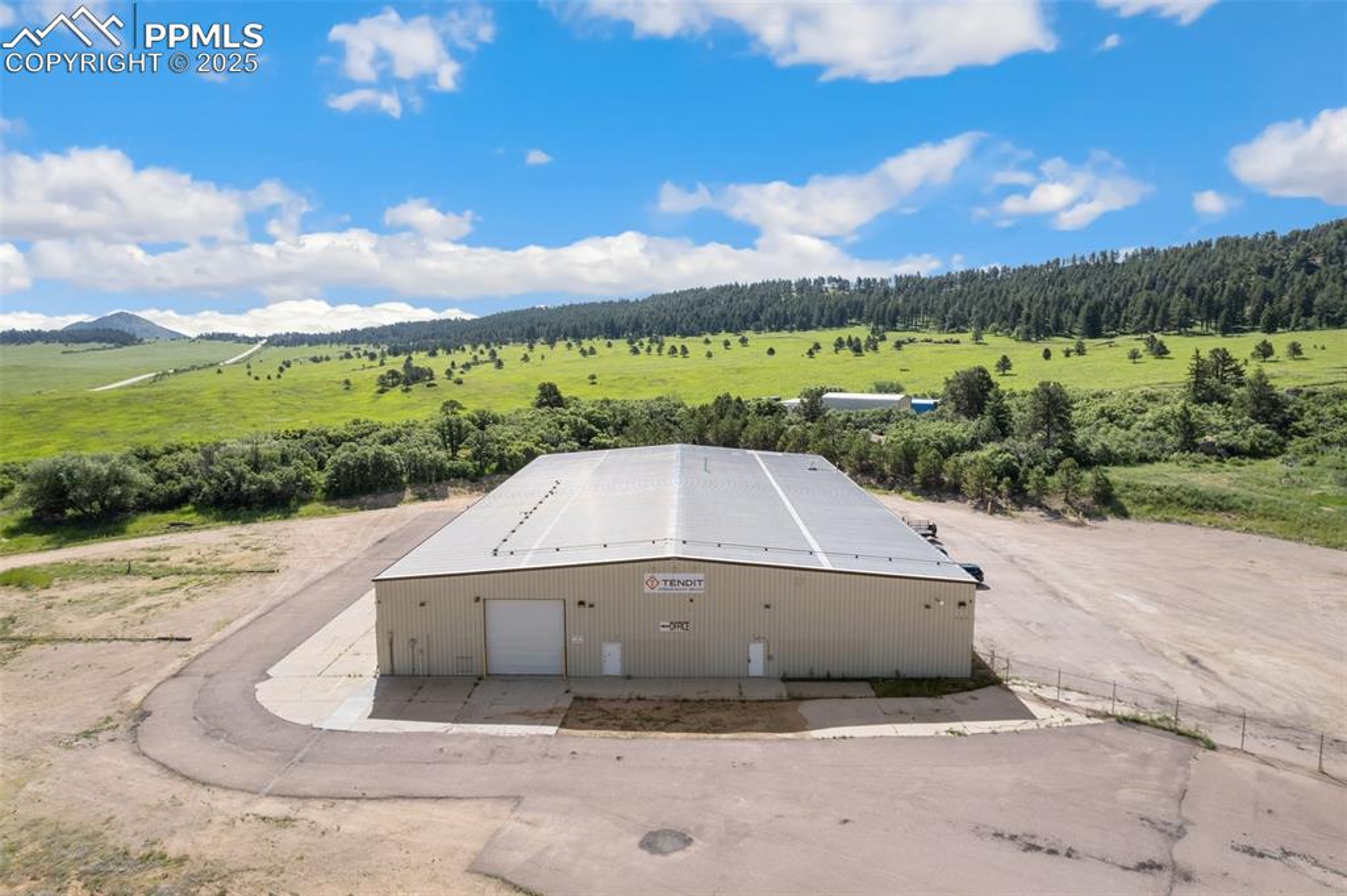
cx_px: 674
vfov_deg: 57.1
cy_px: 448
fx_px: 822
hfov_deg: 78.6
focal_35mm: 22
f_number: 2.8
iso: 100
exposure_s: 1/1600
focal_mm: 8.38
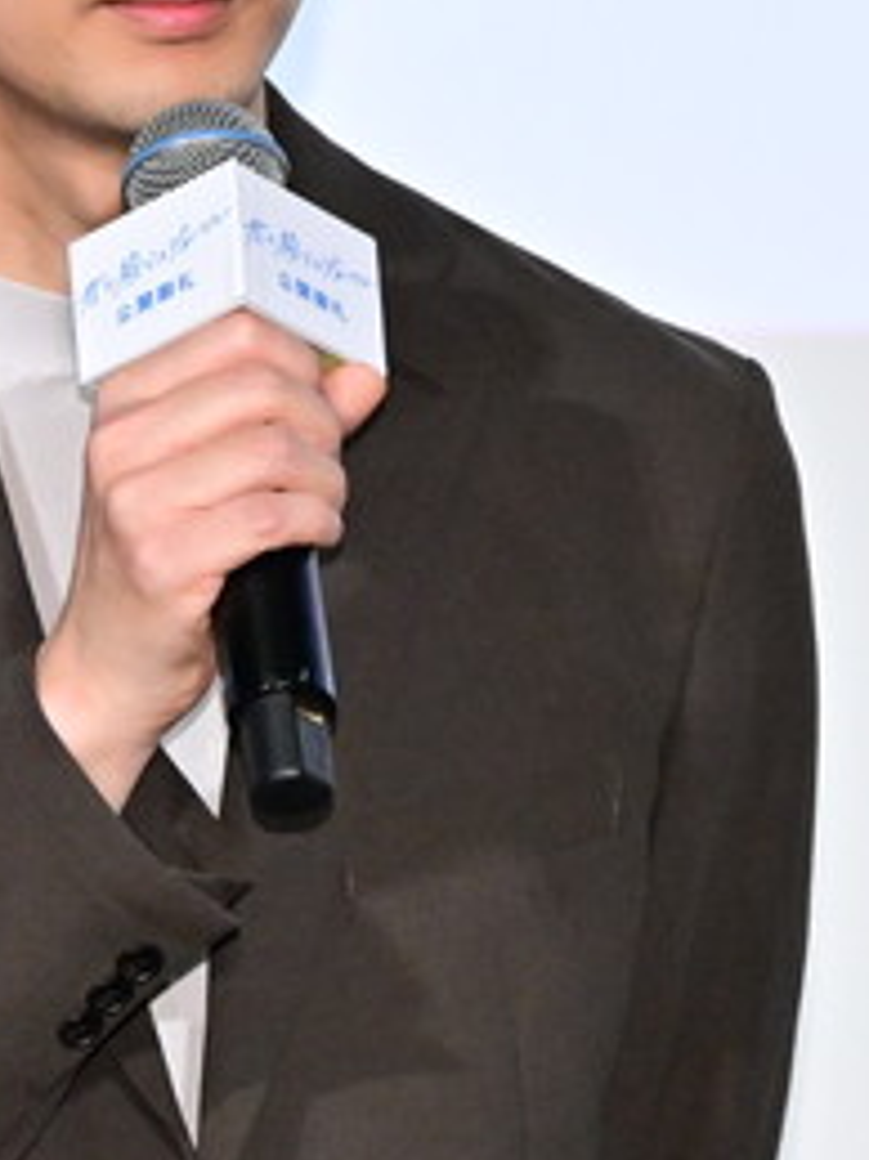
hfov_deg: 2.7
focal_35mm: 549
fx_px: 18391
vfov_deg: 3.6
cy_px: 737
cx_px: 175
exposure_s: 1/200
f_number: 6.3
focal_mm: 99
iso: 3200
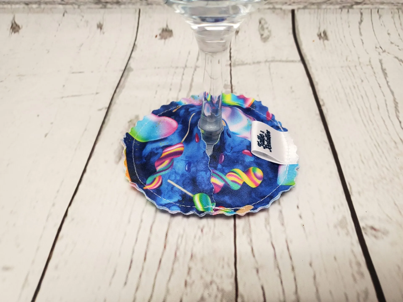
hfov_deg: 67.3
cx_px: 202
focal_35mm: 26
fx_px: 303
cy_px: 151
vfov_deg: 53.1
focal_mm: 4.3
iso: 125
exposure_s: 1/120
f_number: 1.5
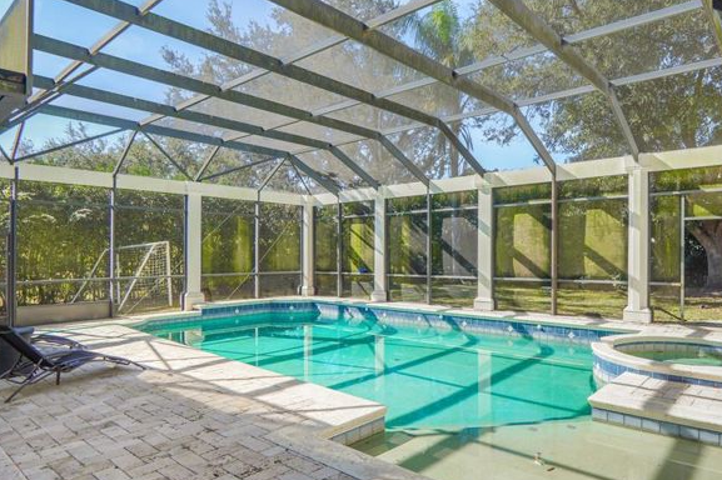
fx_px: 441
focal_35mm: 22
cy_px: 249
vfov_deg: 57.2
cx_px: 434
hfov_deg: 77.7
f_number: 5
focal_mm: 12
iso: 100
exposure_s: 1/200
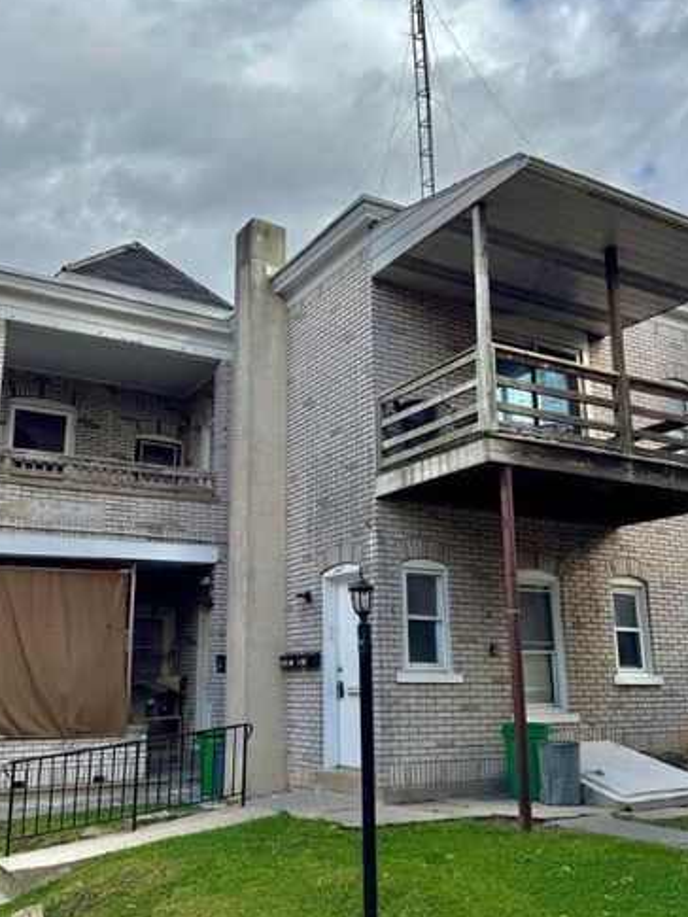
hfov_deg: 42.9
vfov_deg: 55.3
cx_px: 321
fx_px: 874
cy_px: 466
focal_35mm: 33
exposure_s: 1/3413
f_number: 1.78
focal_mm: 6.76
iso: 80
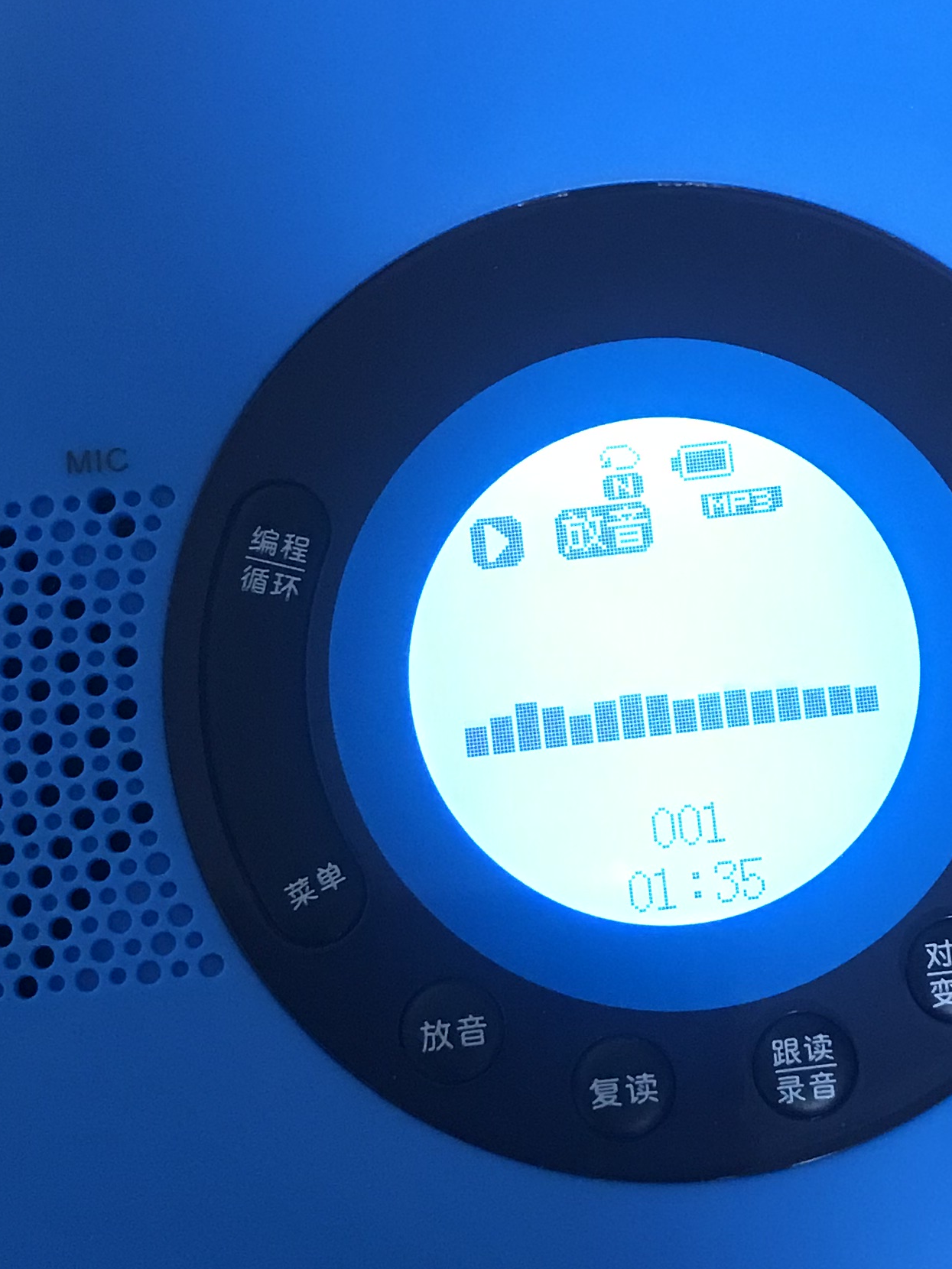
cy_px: 620
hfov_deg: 21.5
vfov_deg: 28.6
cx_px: 681
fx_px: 2493
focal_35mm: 68
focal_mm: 3.99
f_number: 1.8
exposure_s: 1/14
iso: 100
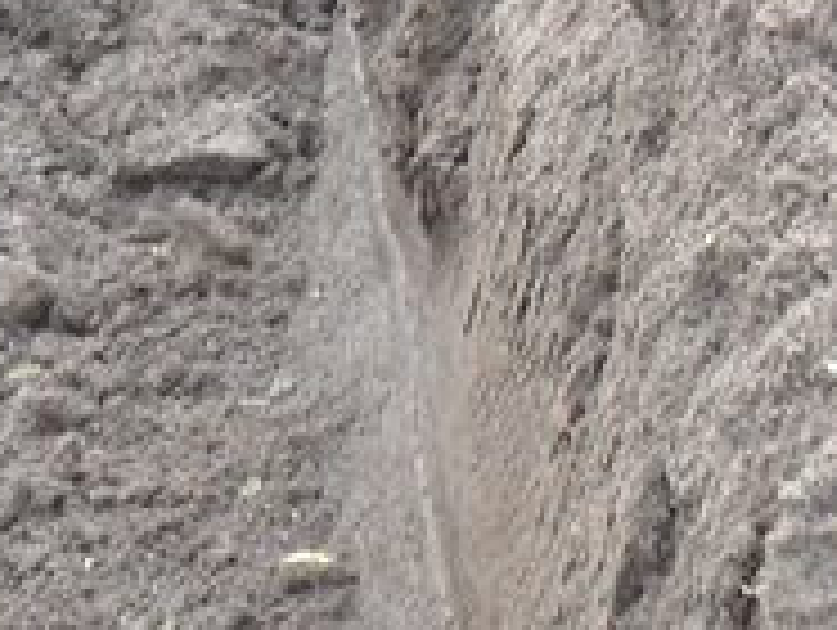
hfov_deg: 17.2
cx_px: -104
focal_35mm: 110
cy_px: 18
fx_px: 2663
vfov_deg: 13.3
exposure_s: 1/30
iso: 200
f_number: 3.4
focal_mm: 5.3
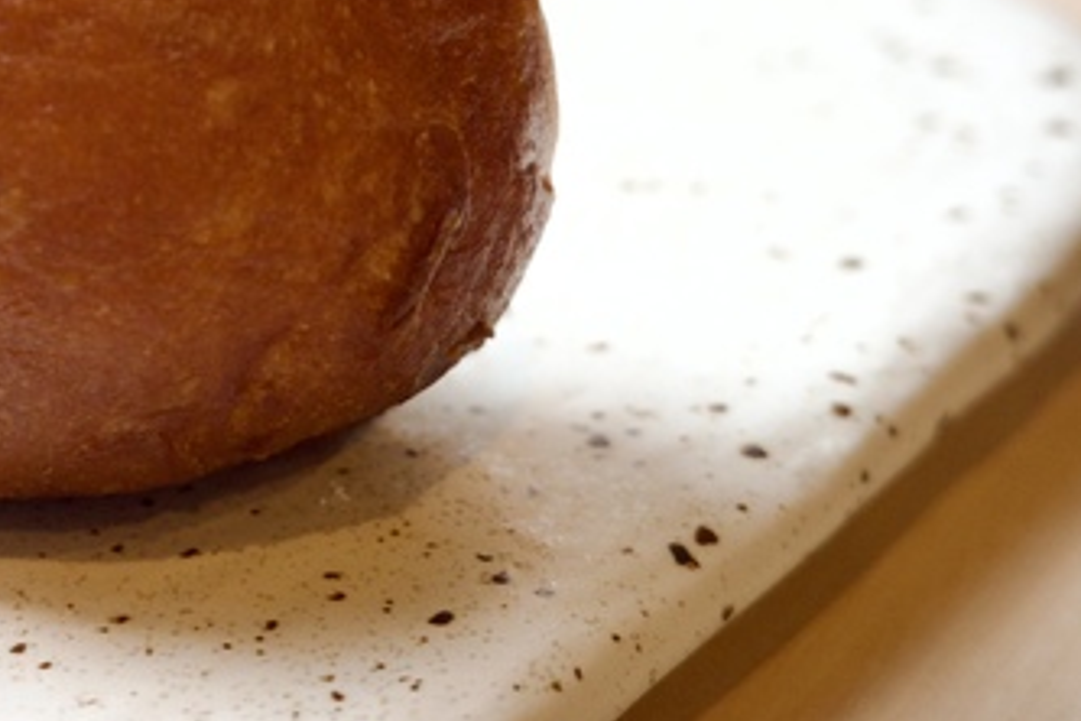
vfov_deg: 17.2
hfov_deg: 24.9
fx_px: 2342
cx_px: 29
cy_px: 28
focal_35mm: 78
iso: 800
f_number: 3.2
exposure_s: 1/40
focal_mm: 26
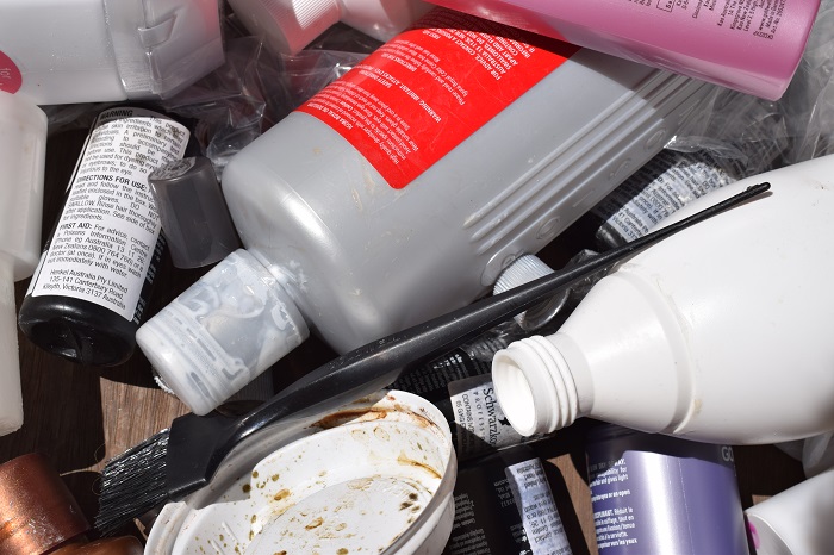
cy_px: 278
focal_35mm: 57
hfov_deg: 35.1
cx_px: 417
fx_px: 1320
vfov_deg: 23.8
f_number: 13
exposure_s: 1/640
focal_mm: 38
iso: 200
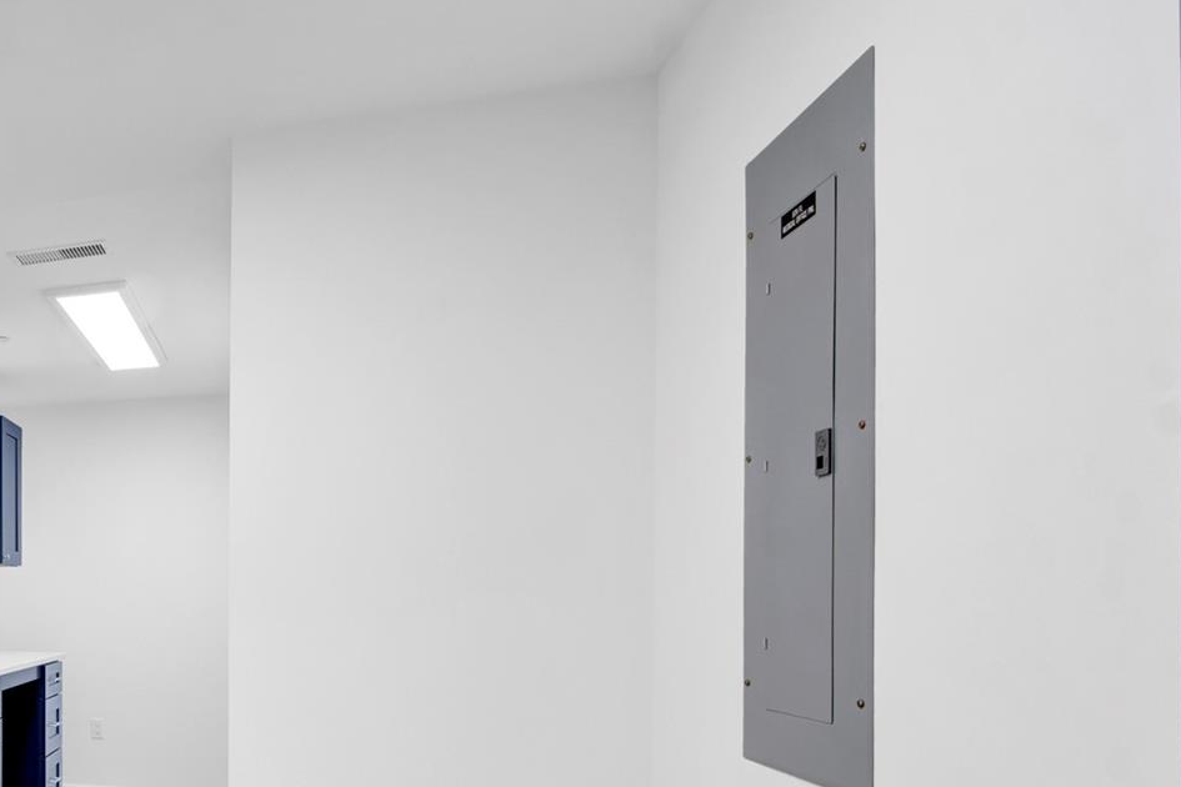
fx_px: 853
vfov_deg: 46.9
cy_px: 630
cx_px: -74
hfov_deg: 50.9
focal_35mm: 26
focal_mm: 8
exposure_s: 1/3
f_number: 8
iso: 100
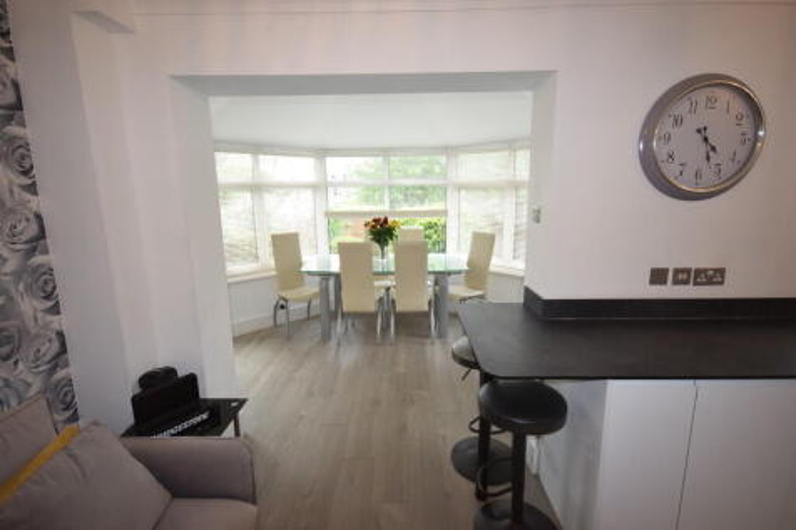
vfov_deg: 69.6
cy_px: 265
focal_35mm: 17
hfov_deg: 92.5
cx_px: 398
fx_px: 381
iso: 800
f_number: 5
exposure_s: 1/100
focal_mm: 11.5
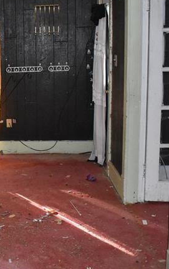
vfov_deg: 31.5
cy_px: 123
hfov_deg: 18.0
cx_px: -81
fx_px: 479
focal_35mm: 65
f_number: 3.5
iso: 4000
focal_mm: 18
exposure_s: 1/200
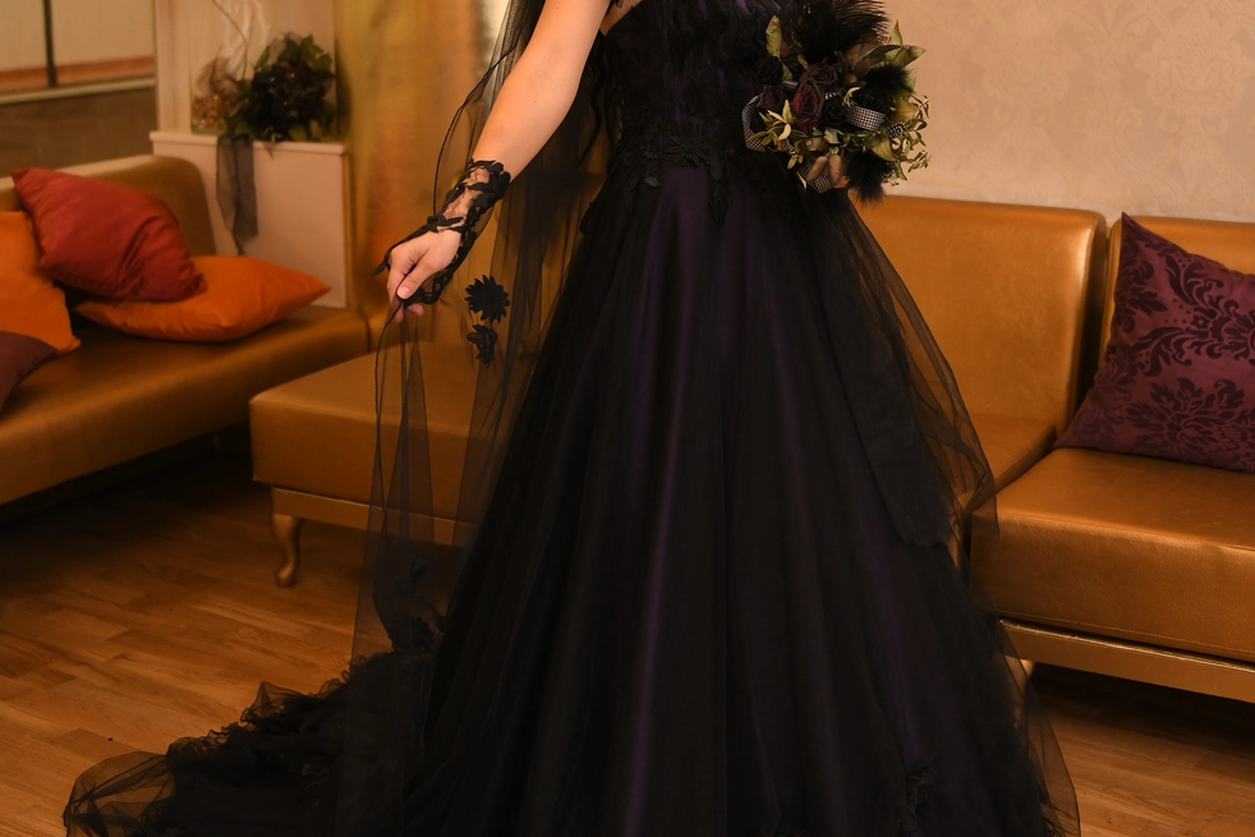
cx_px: 634
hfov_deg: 36.2
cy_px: 212
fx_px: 1918
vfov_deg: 24.4
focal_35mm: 55
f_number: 2.8
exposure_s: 1/250
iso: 1000
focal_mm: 36
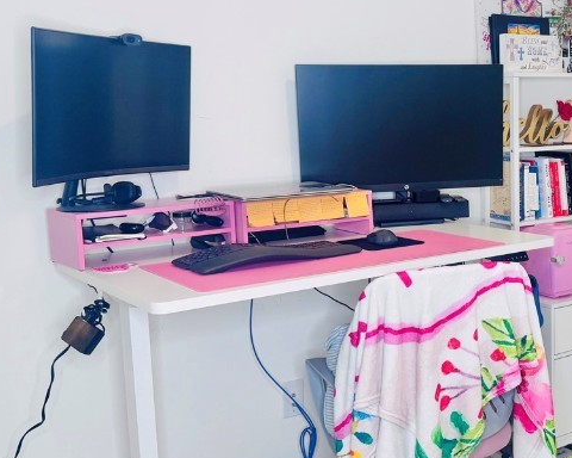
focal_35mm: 50
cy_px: 218
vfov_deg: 30.2
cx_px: 483
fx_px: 846
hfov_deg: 35.7
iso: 100
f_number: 1.78
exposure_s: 1/120
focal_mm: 6.76
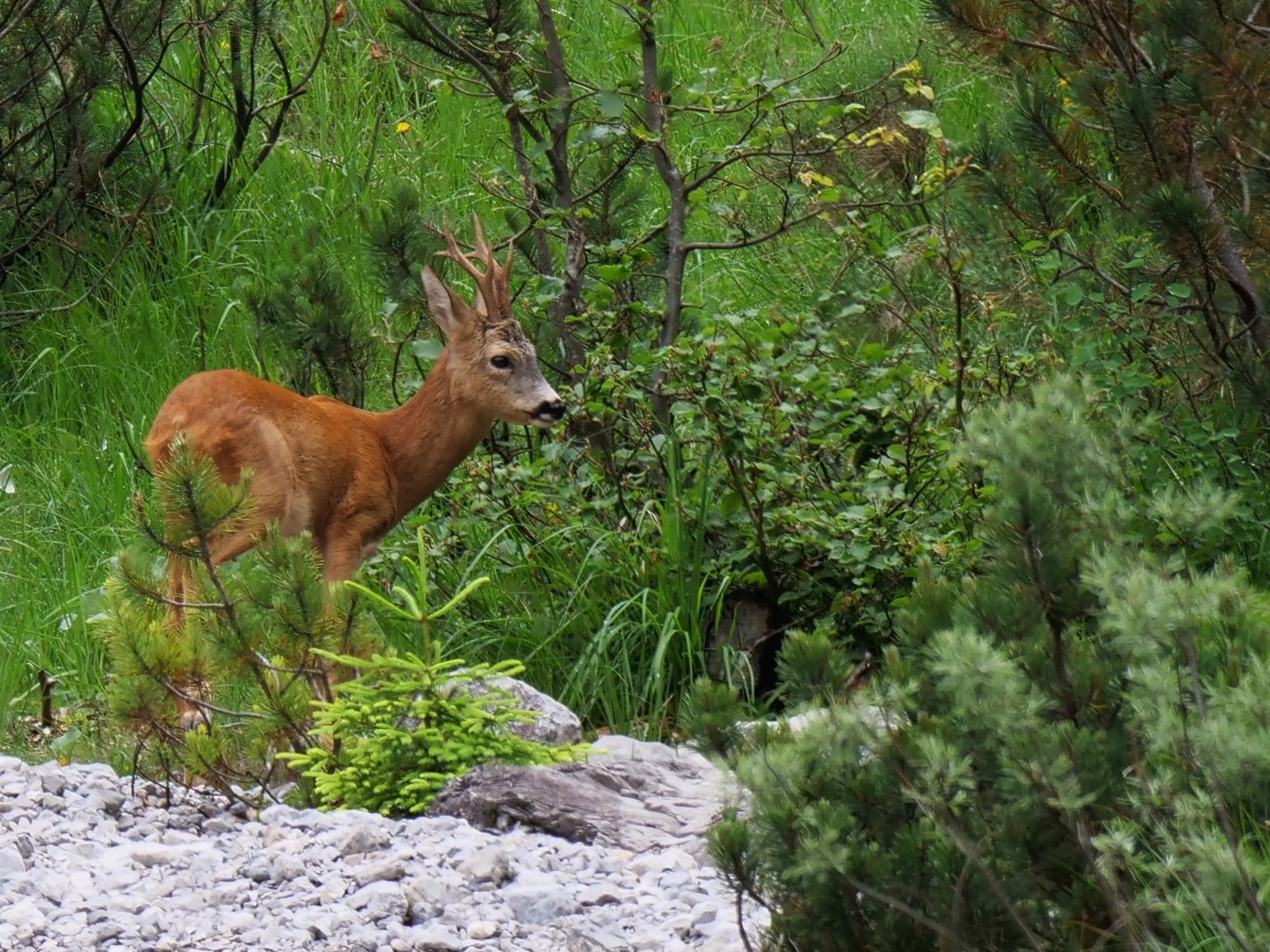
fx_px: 29420
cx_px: 635
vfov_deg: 1.9
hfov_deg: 2.5
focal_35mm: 802
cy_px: 475
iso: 320
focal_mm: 400
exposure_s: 1/200
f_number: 6.3
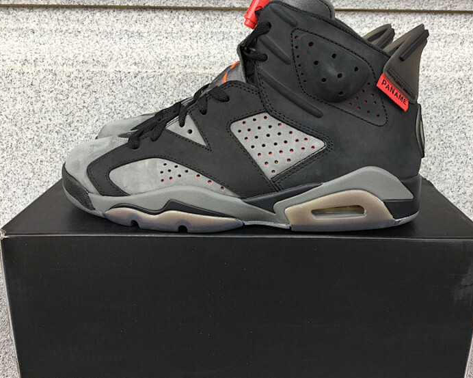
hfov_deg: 51.5
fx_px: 490
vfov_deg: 42.2
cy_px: 183
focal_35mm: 35
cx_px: 247
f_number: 2.4
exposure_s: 1/100
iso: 40
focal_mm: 3.3
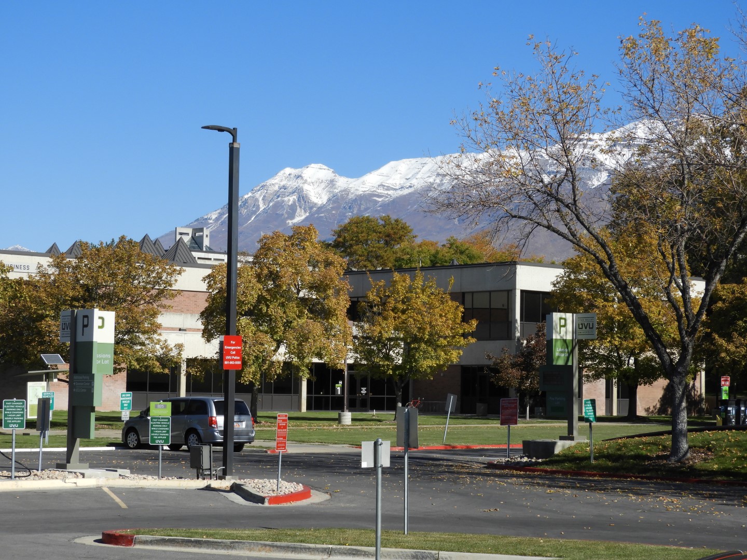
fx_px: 1834
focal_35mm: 85
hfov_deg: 23.0
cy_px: 280
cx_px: 374
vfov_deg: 17.4
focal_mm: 15.2
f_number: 4.5
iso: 100
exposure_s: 1/800
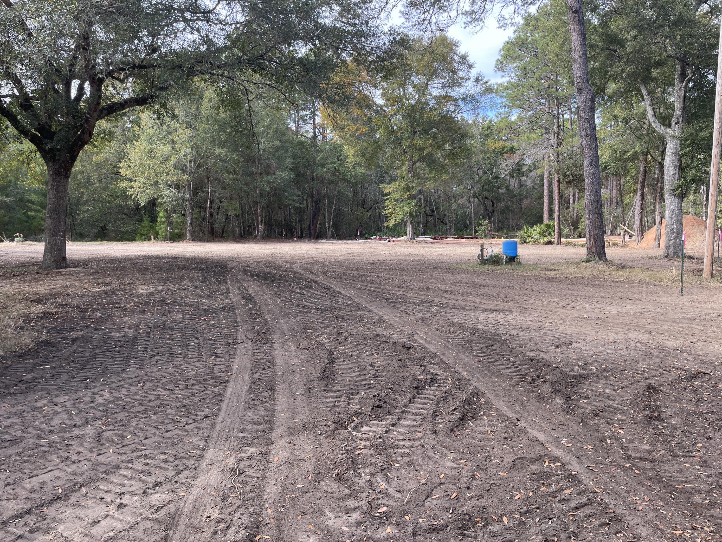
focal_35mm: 26
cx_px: 361
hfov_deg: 67.3
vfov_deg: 53.1
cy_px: 271
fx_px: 542
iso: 32
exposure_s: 1/392
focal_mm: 4.2
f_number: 1.6
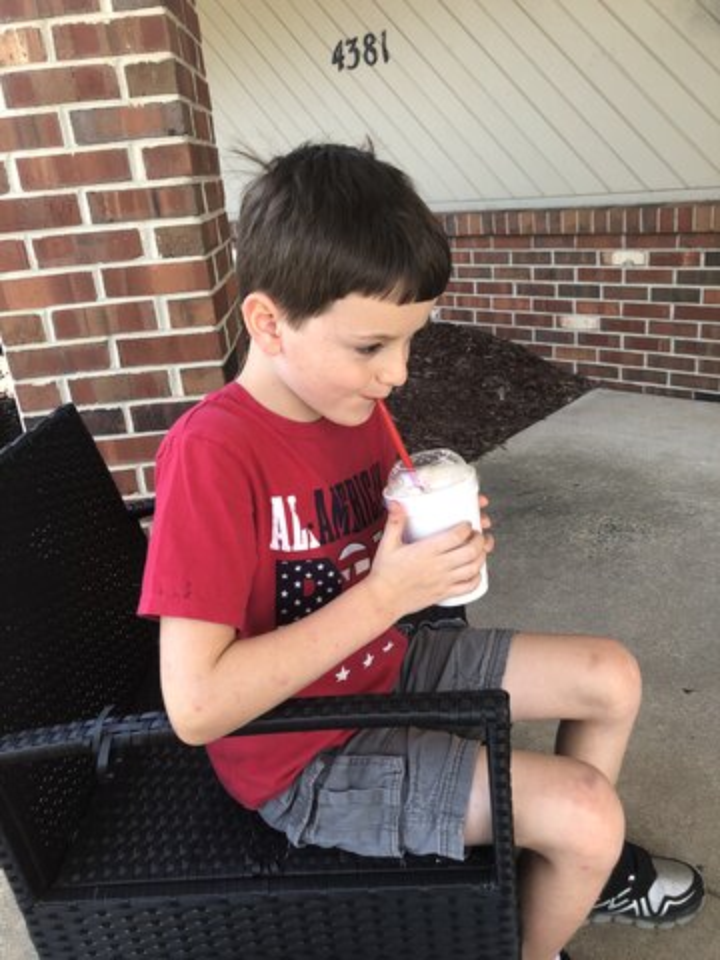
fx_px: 777
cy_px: 480
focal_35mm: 28
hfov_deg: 49.7
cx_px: 360
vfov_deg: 63.4
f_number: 1.8
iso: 25
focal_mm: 3.99
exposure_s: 1/120
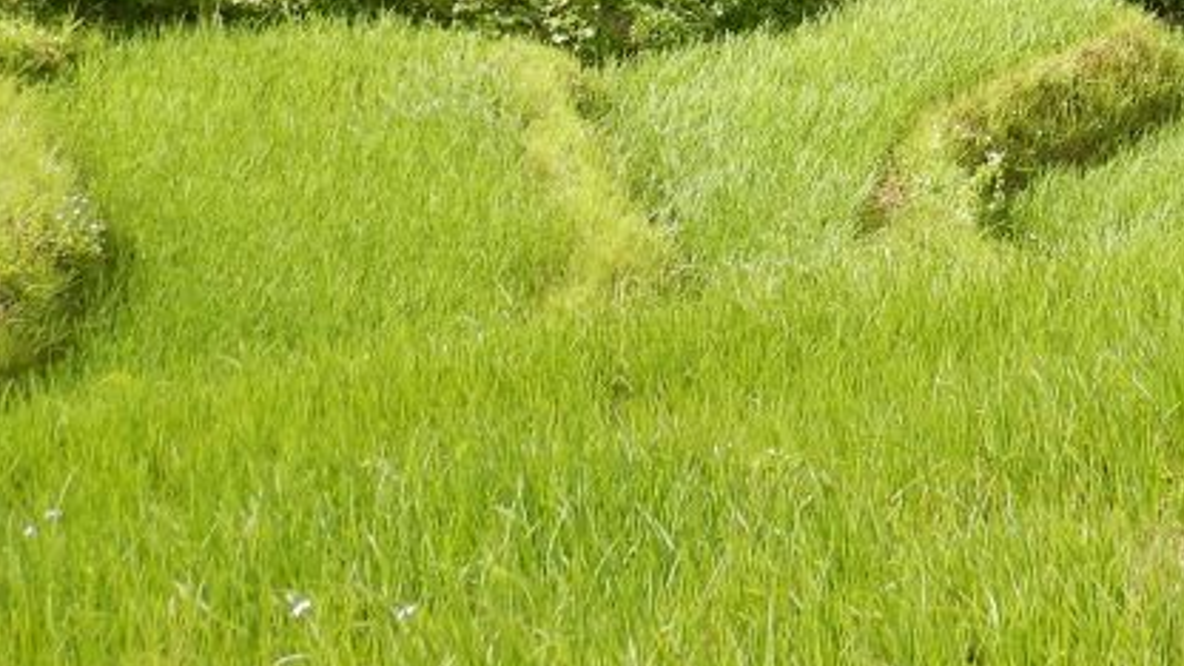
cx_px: 1022
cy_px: -145
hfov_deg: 15.9
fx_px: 4207
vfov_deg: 8.9
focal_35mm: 134
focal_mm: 7.2
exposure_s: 1/250
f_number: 4.2
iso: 125
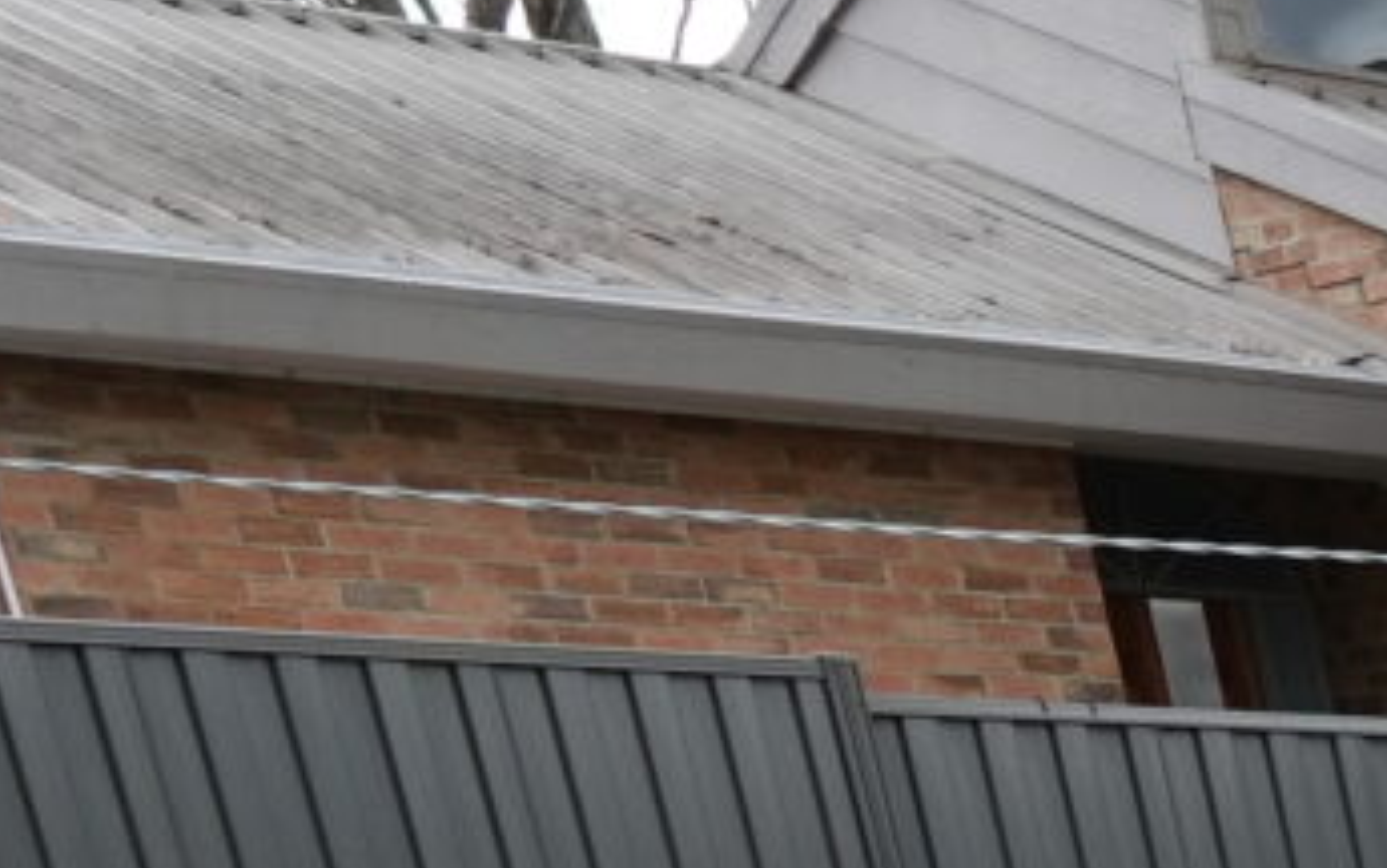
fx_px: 4719
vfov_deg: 8.3
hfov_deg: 11.3
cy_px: 2915
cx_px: 4000
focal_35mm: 125
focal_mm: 16.5
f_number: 4
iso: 250
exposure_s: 1/160
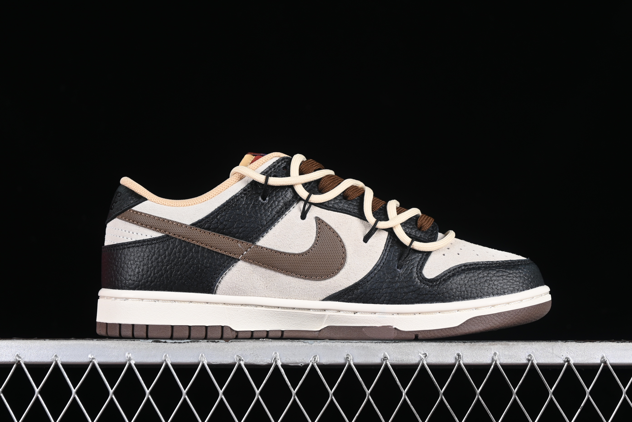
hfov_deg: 27.0
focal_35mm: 75
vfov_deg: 18.2
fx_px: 1317
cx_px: 316
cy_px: 211
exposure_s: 1/60
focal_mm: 50
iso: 160
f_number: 6.3
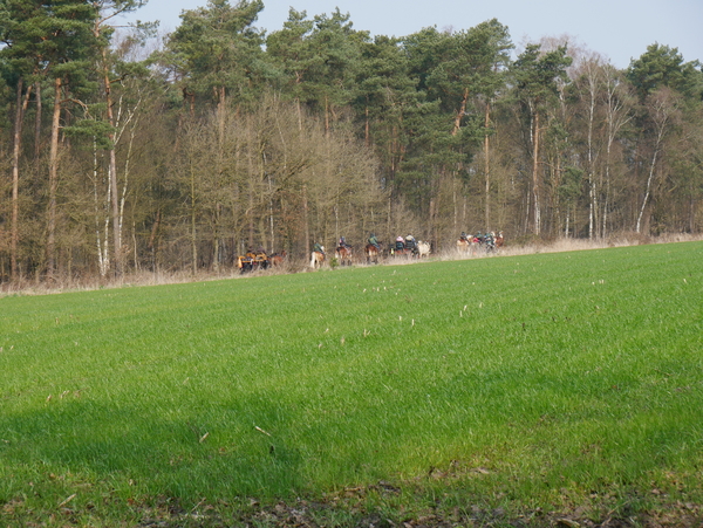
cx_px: 352
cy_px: 264
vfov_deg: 12.4
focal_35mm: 120
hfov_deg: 16.4
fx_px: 2439
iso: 200
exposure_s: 1/320
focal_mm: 60
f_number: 7.1
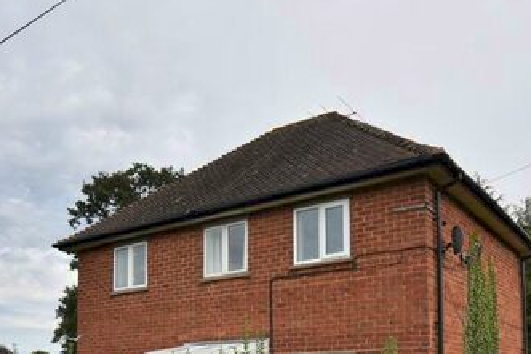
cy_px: 339
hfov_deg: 50.7
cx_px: 242
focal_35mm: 38
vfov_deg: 32.7
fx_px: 560
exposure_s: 1/1000
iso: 125
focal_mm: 12
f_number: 3.5
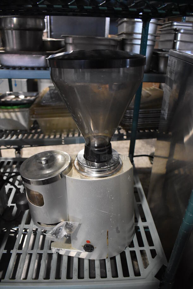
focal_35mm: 27
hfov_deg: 48.0
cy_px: 144
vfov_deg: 67.3
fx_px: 217
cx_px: 96
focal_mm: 18
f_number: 3.5
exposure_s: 1/125
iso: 3600
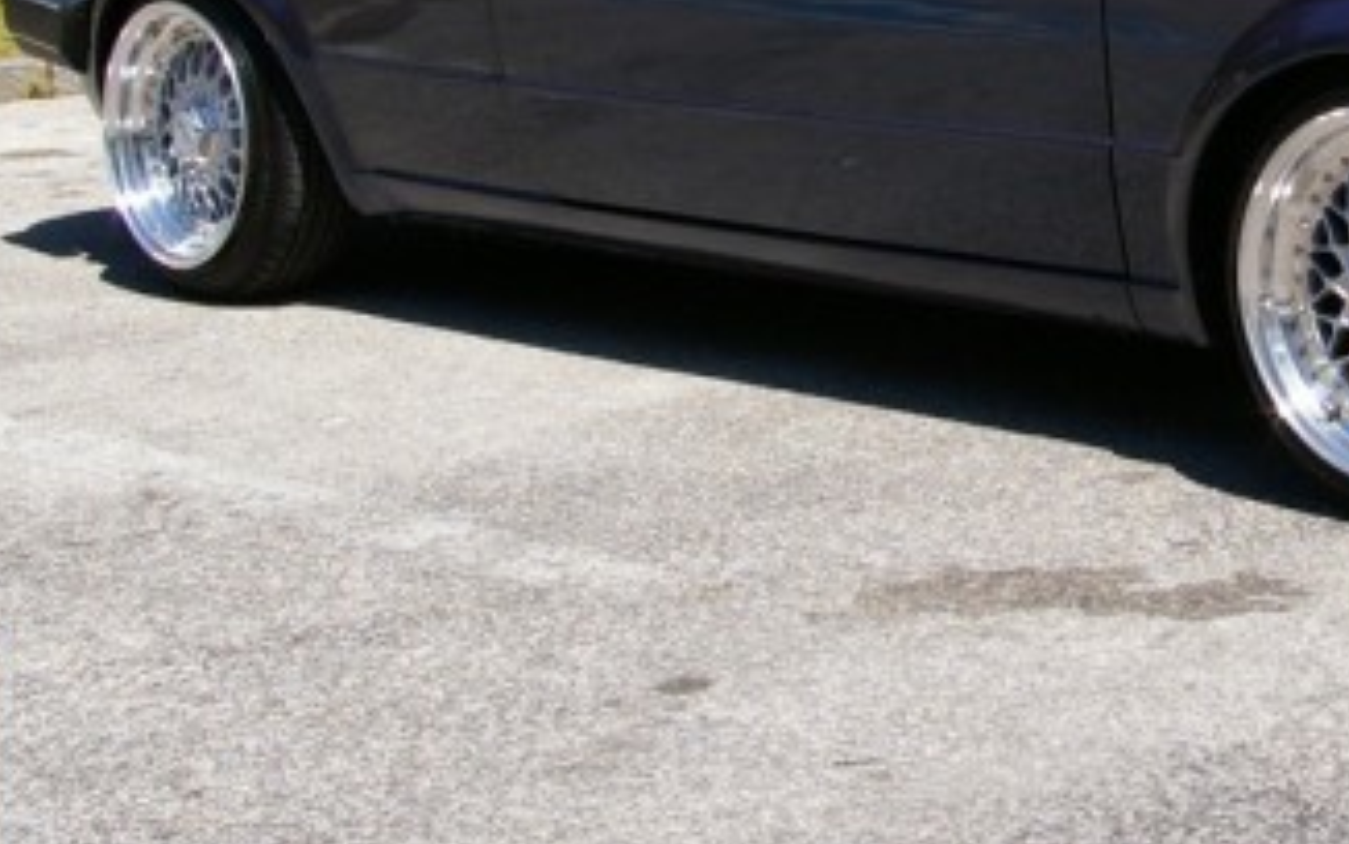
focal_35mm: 90
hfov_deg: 22.3
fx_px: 3310
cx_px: 1279
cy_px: -2
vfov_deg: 14.3
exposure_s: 1/180
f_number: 9.5
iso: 200
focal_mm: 24
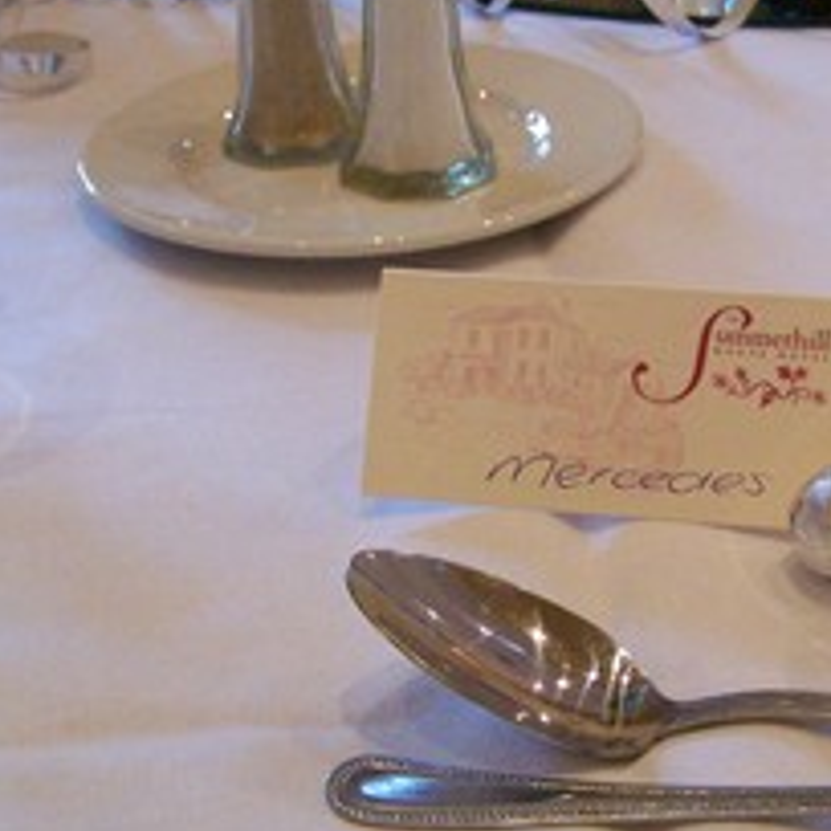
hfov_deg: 23.2
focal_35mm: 74
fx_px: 2010
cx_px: 583
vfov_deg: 23.4
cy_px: 436
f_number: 2.8
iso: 400
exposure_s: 1/50
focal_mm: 6.3
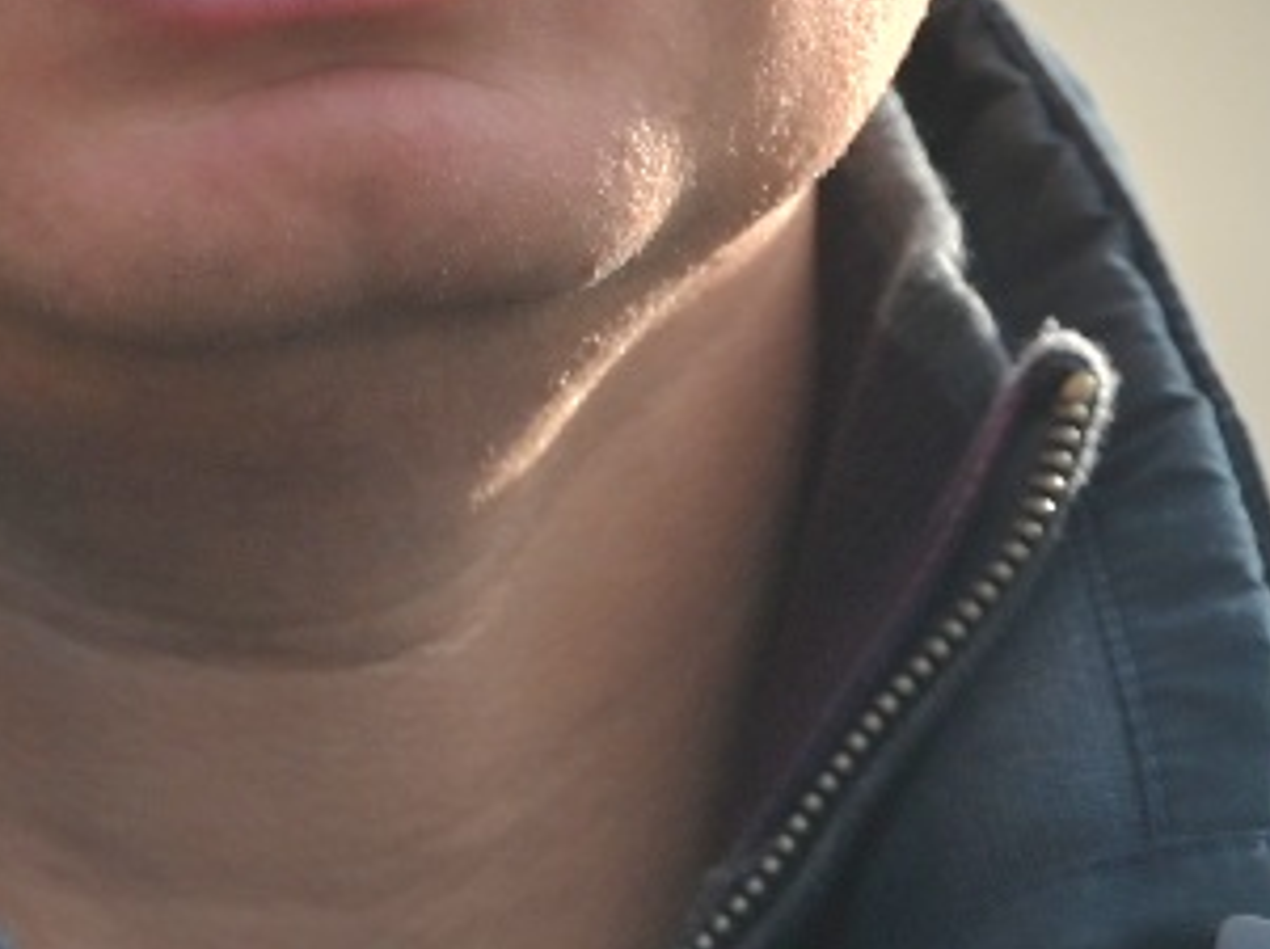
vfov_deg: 1.6
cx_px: 211
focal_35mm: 933
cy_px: -481
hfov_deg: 2.1
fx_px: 34189
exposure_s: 1/400
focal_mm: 180
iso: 100
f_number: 5.6
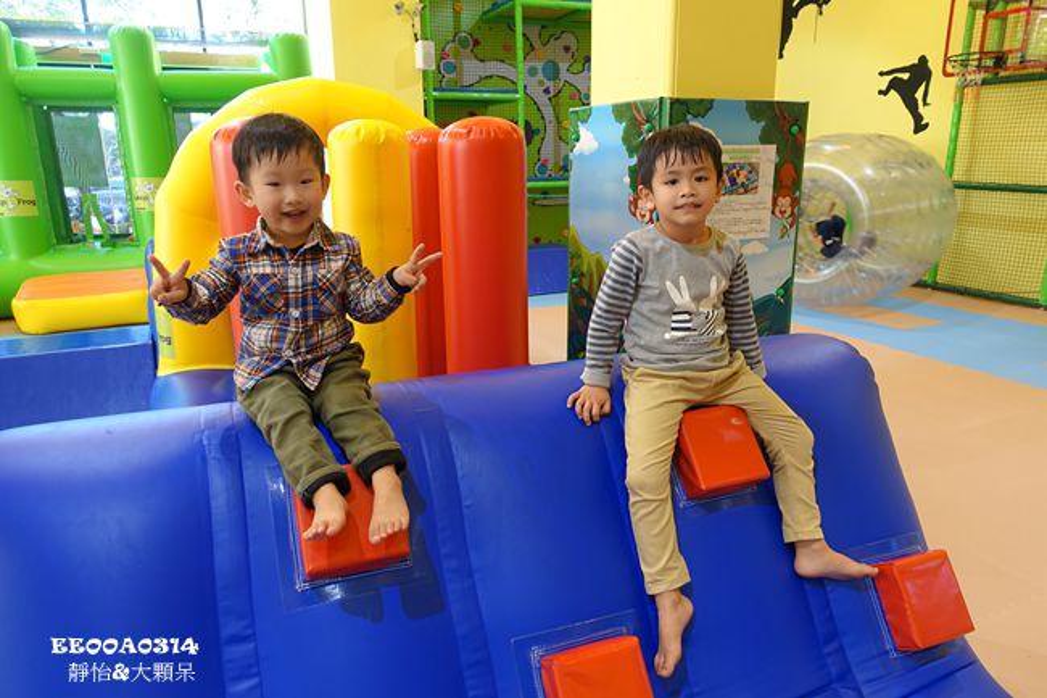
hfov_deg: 73.8
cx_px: 524
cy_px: 349
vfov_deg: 53.1
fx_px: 698
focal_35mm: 24
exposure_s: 1/30
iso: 125
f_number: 2.8
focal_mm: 8.8
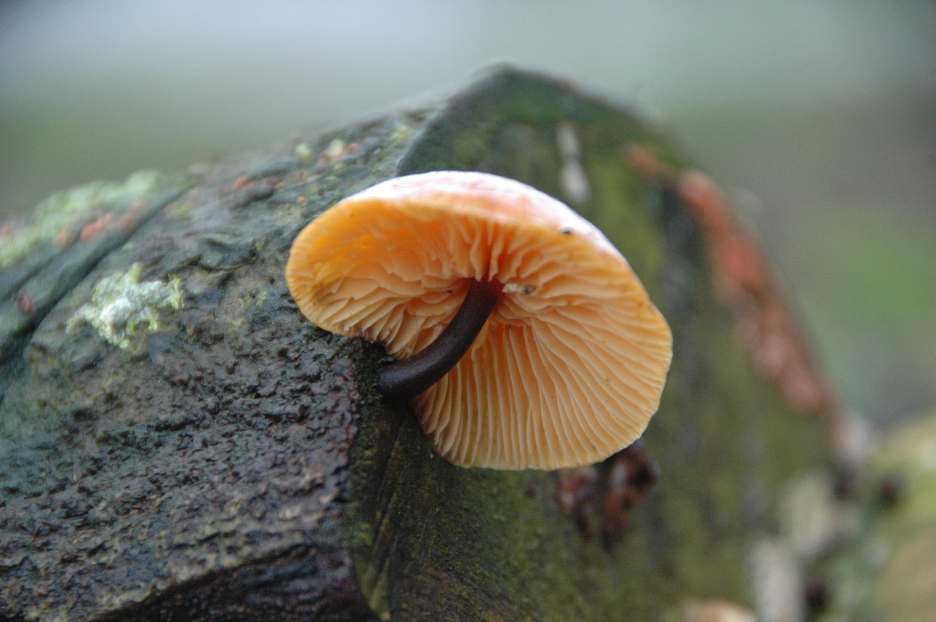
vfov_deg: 4.6
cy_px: 311
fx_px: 7793
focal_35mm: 300
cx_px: 468
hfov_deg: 6.9
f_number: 5.6
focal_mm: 200
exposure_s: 1/30
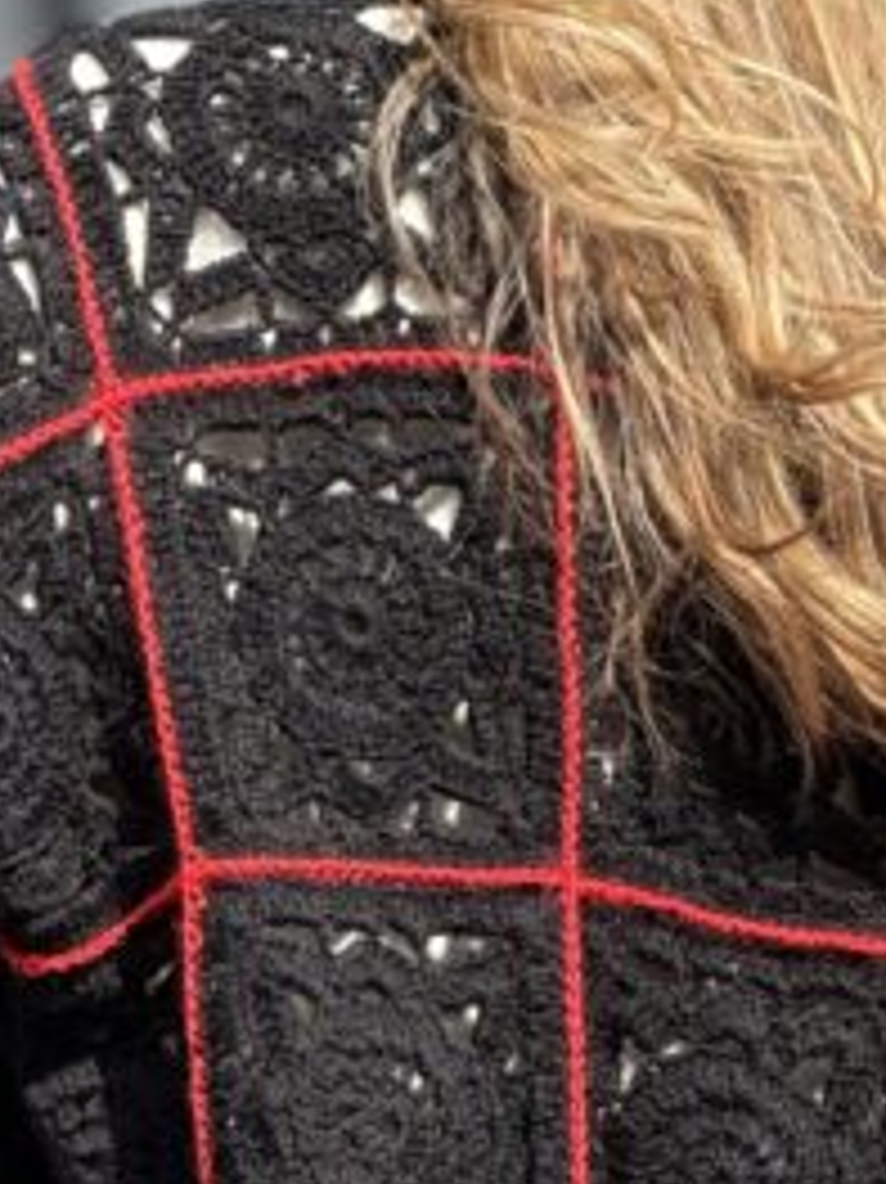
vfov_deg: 5.4
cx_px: 472
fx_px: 12466
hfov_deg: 4.1
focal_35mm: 365
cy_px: 923
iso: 64
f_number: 2.8
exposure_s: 1/627
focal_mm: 15.66
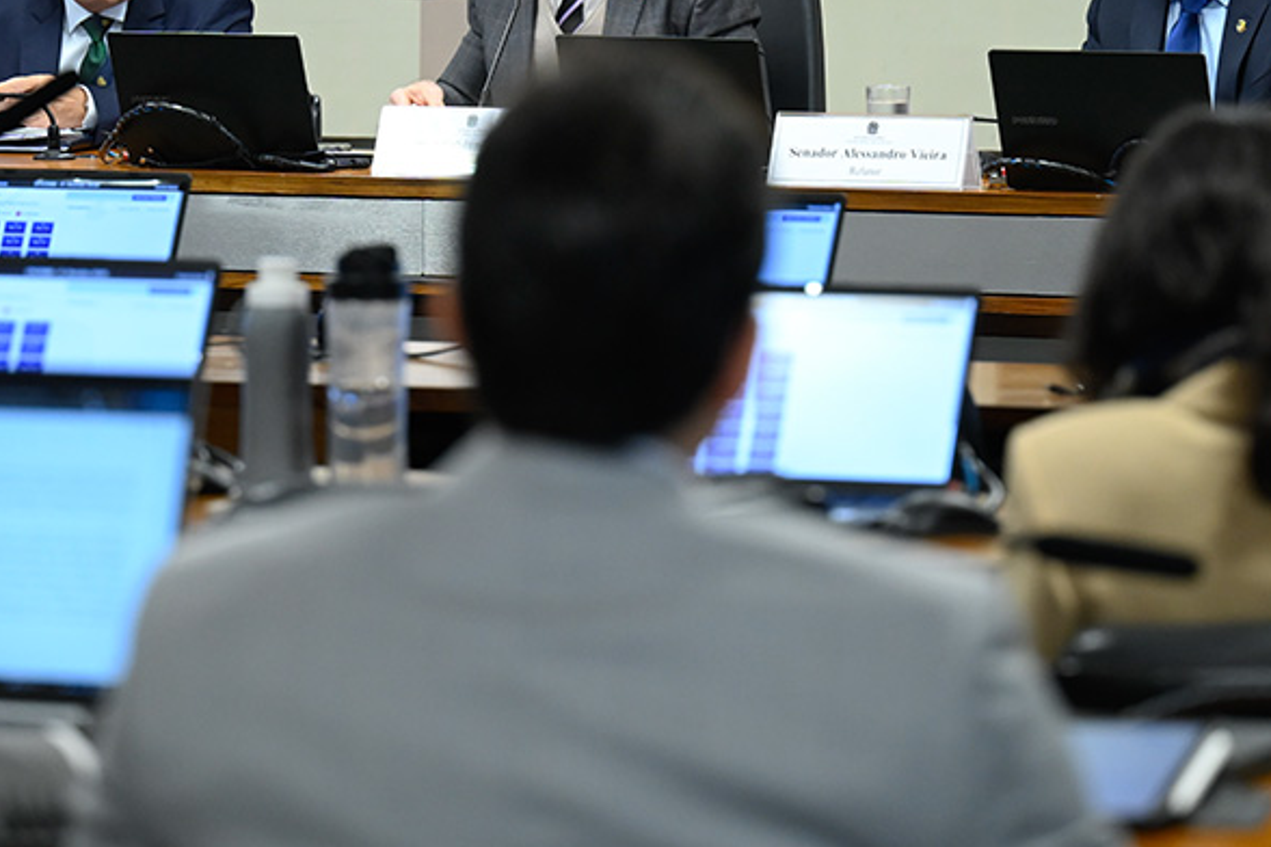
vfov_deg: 7.0
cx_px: 556
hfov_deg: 10.4
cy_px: 259
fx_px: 6955
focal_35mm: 197
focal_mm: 90
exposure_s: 1/160
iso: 1600
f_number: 2.8
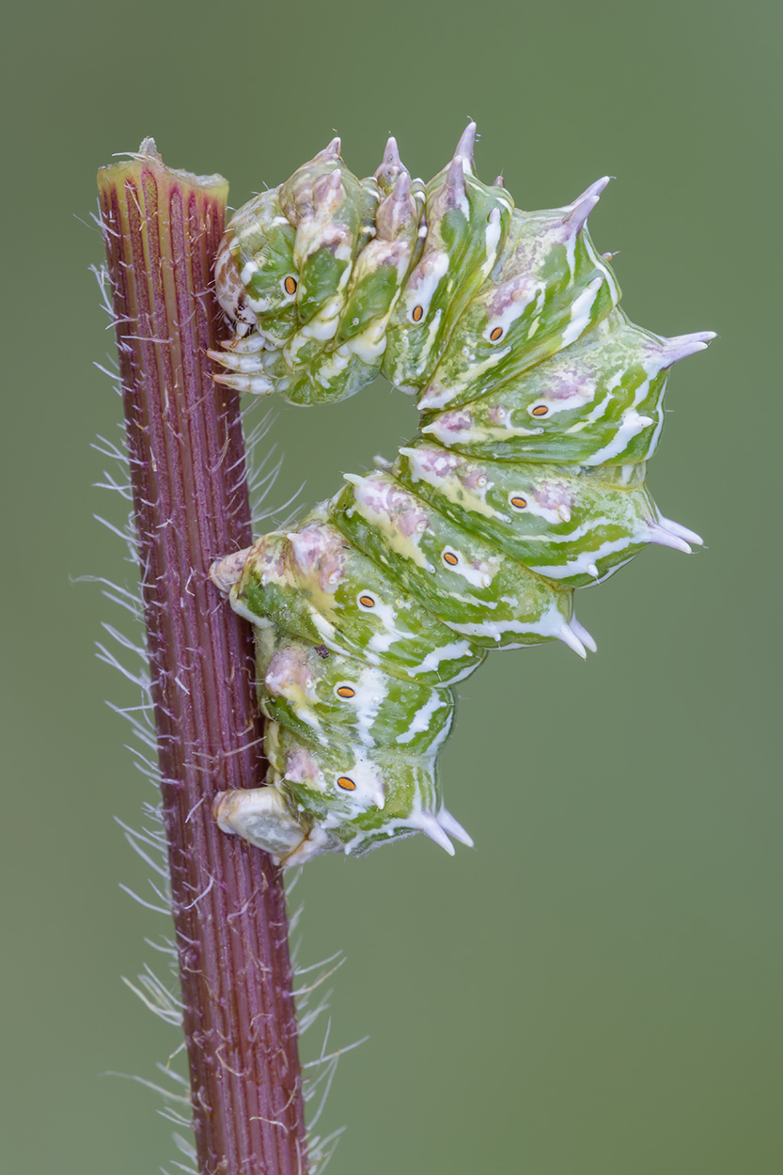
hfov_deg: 7.6
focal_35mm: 180
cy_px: 588
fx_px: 5874
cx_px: 392
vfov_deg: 11.4
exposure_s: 1/5
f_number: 22
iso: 100
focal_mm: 180
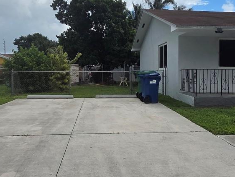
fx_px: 251
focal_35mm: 37
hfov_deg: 50.1
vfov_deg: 38.7
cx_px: 123
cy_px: 81
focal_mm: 2.2
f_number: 2.2
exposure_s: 1/3050
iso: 50
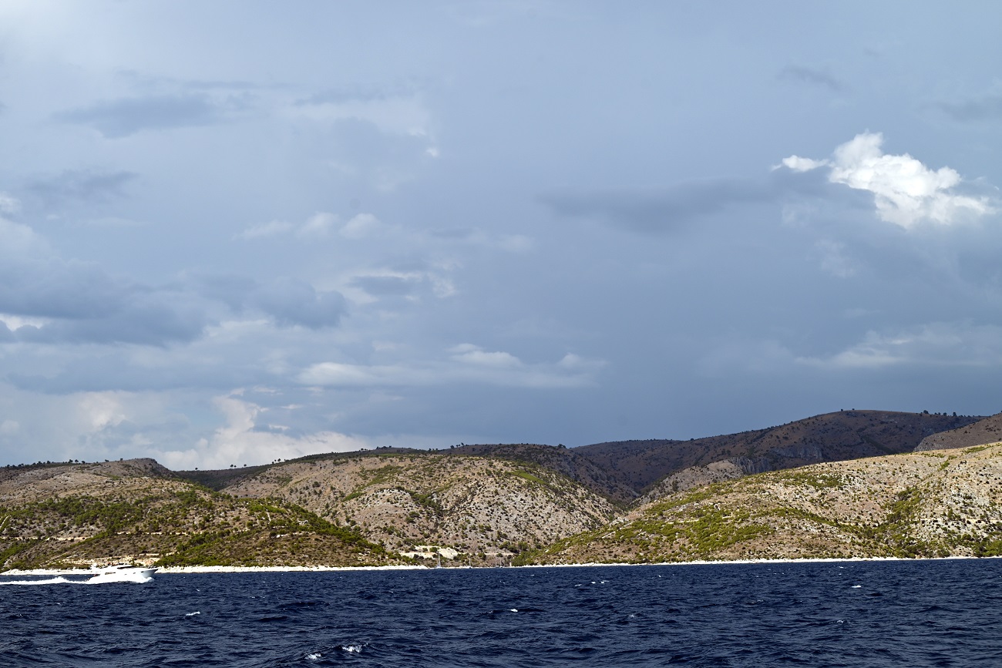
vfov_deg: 19.5
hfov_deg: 28.8
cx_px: 501
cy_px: 334
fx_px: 1948
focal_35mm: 70
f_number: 7.1
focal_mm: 70
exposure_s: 1/800
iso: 100
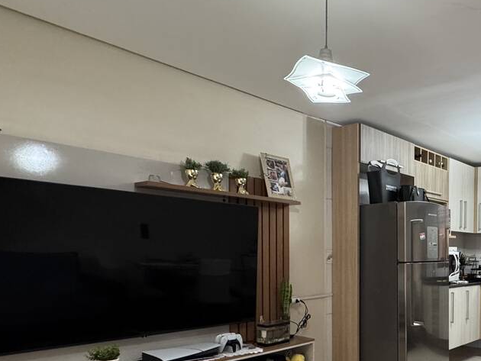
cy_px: 267
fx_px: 445
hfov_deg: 49.4
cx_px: 449
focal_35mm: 32
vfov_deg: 42.9
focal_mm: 2.22
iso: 400
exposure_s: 1/60
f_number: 2.2
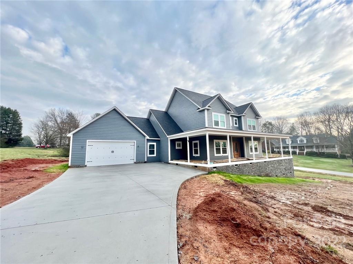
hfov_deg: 106.2
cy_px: 132
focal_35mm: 13
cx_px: 176
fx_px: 133
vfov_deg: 89.9
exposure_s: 1/394
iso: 32
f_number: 1.8
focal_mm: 1.57
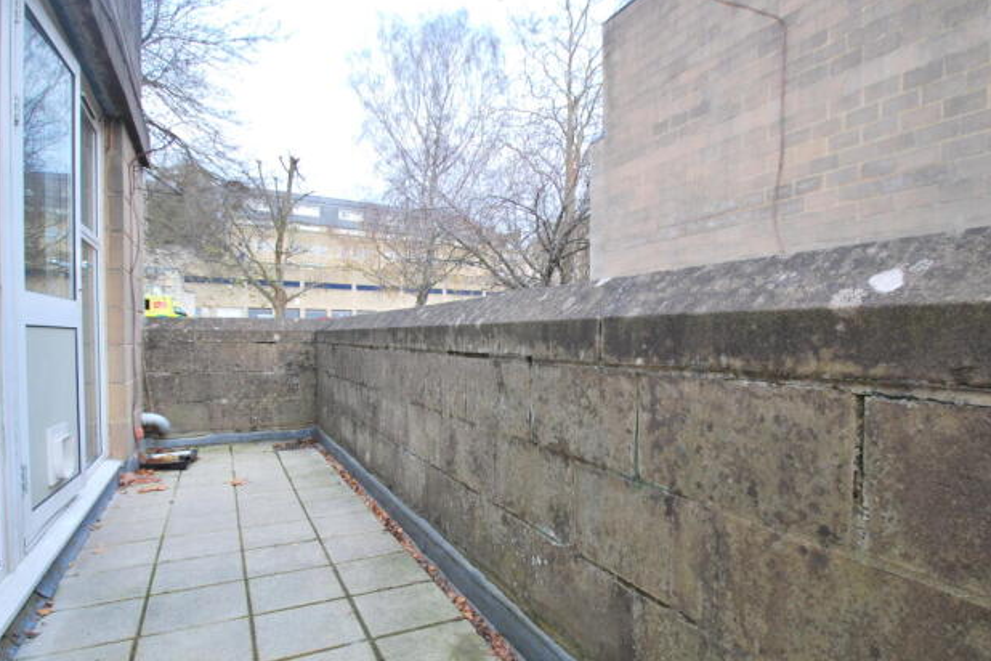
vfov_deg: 64.5
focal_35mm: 19
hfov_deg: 86.9
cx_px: 514
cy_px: 344
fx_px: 523
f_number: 3.8
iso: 200
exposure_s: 1/60
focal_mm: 12
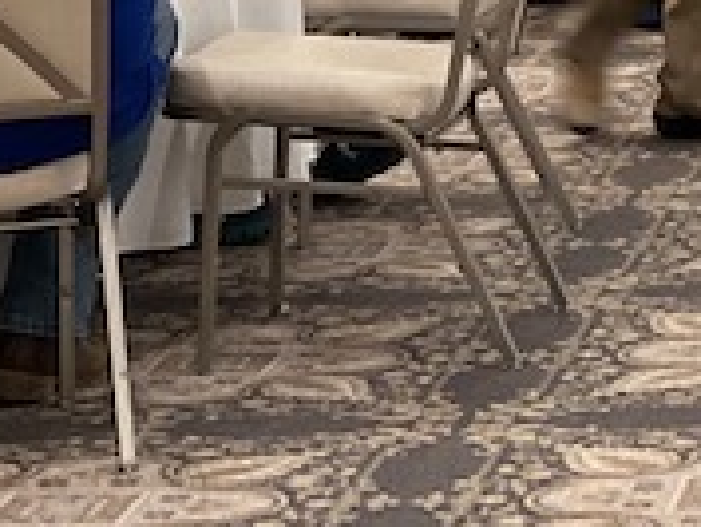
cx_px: 1184
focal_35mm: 231
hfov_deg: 8.3
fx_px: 4681
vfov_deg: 6.3
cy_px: -321
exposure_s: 1/40
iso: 200
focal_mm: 7.5
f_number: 2.2
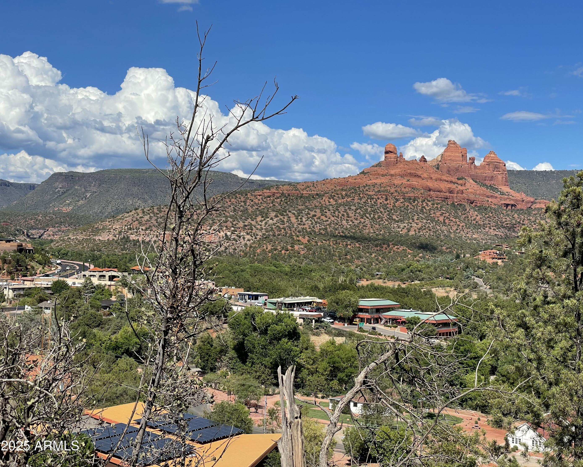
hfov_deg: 34.1
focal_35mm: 55
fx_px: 949
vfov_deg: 27.6
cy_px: 230
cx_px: 315
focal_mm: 6
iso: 25
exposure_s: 1/2179
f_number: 2
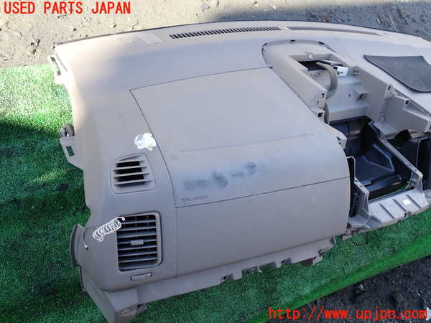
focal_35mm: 30
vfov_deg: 46.8
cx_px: 216
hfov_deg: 60.0
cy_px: 162
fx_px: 374
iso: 100
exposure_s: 1/125
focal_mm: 5.4
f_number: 3.2
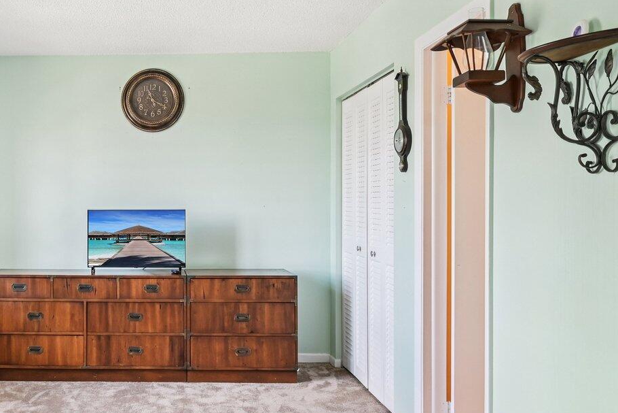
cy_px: 211
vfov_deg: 36.9
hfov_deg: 50.5
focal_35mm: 36
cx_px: 141
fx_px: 618
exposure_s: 1/15
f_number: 8
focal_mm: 16
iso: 400
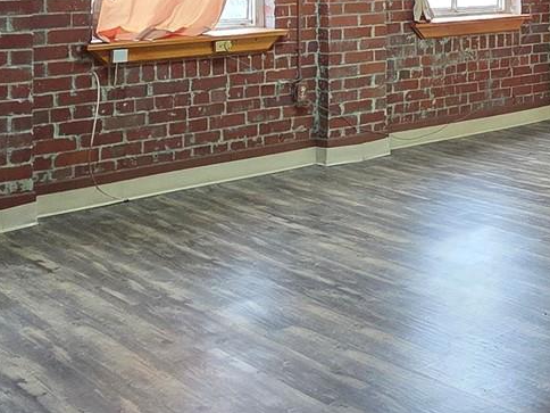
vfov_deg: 24.9
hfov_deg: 31.0
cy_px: -31
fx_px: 874
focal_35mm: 55
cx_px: 611
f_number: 2.2
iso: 400
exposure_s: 1/60
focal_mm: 2.2
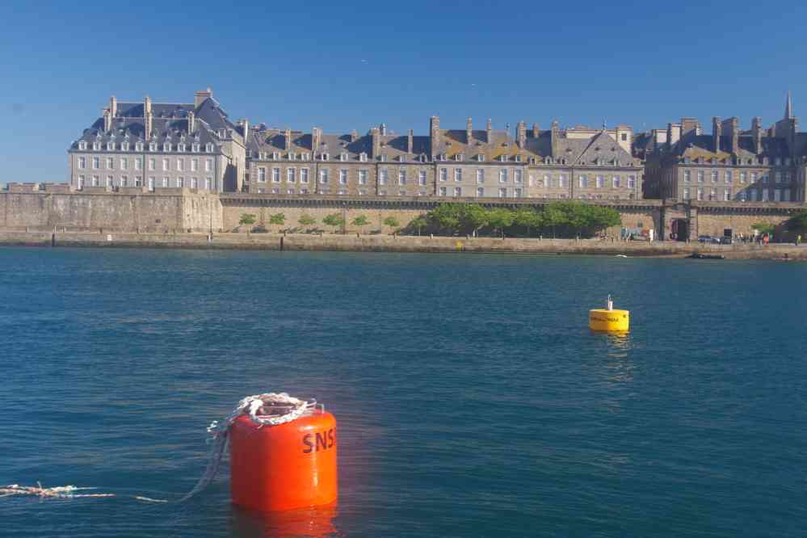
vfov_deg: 27.3
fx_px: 1110
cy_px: 269
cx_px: 404
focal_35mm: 50
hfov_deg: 40.0
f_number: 10
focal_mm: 33
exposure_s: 1/60
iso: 200
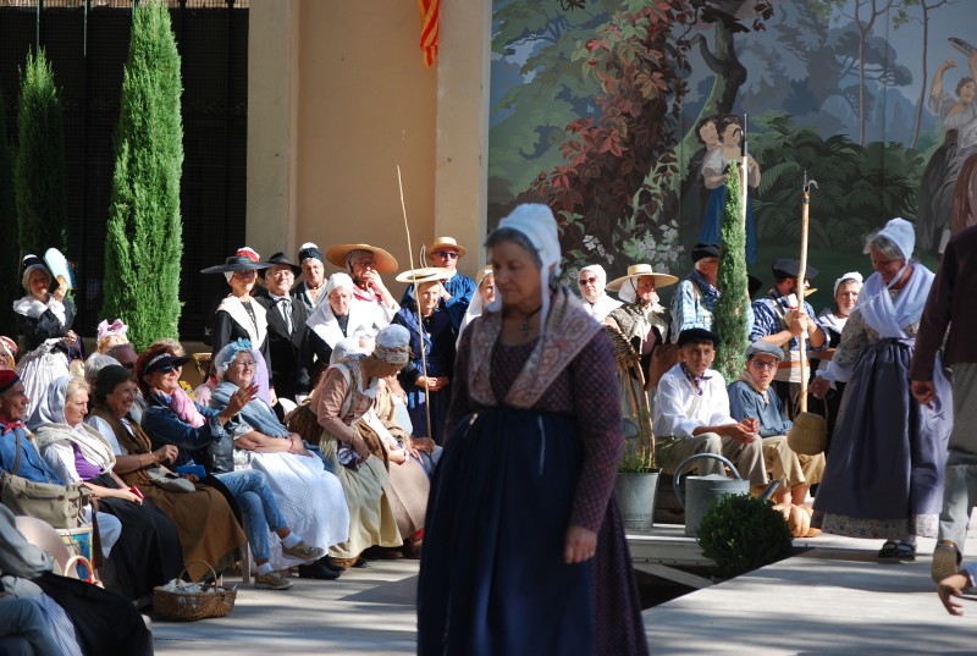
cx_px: 488
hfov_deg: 16.0
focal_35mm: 128
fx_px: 3467
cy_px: 328
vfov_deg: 10.8
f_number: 5
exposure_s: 1/400
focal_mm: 85
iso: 200
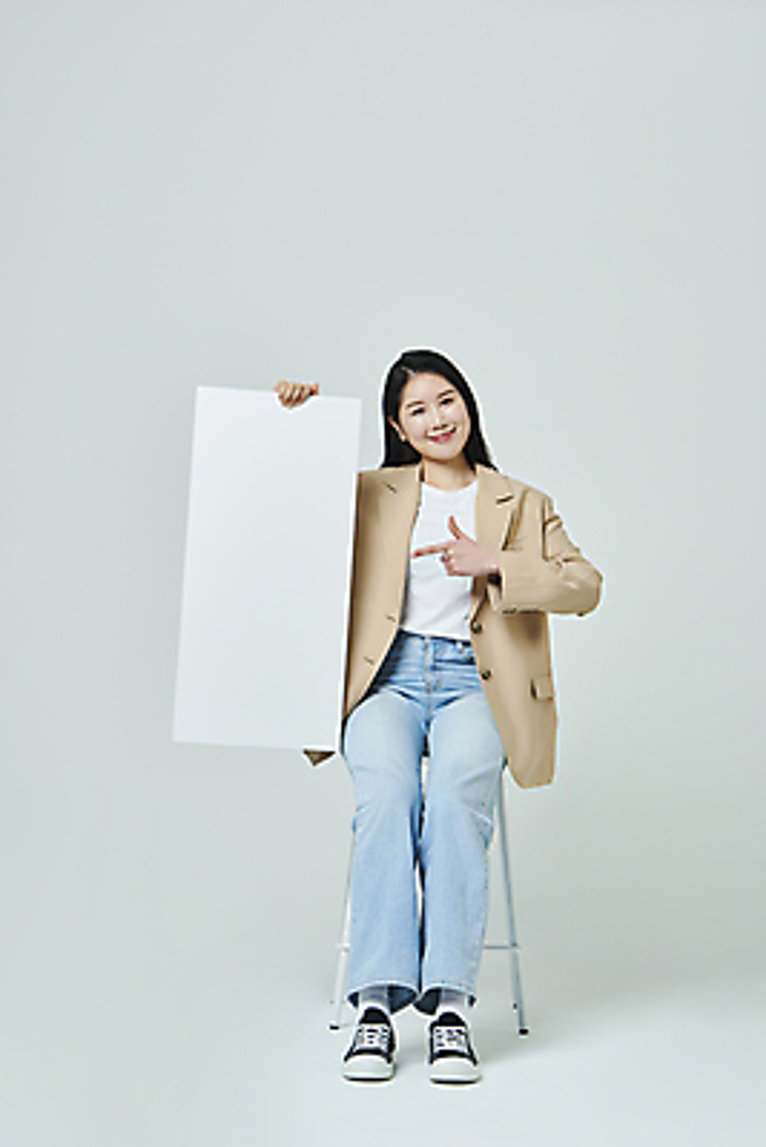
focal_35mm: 62
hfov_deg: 21.9
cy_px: 574
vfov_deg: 32.4
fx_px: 1977
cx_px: 383
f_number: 11
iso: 100
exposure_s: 1/125
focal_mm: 62
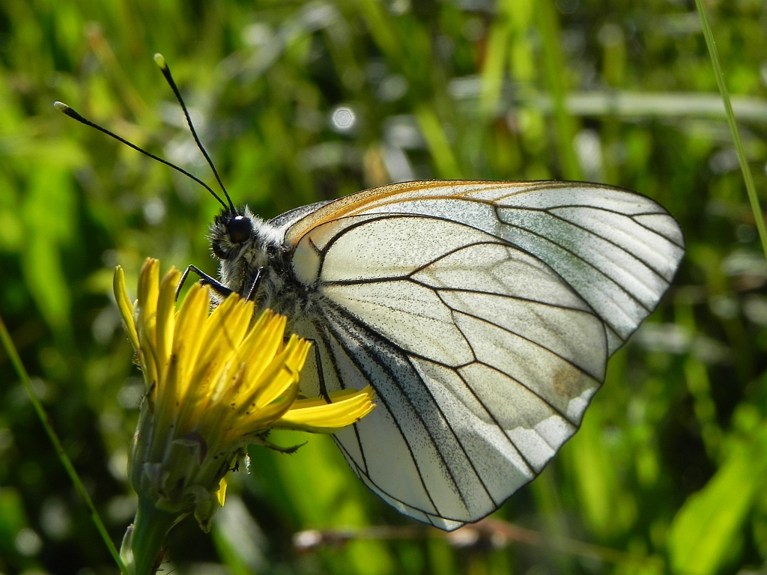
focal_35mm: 85
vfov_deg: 17.4
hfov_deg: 23.0
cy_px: 288
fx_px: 1883
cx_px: 384
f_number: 6.3
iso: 160
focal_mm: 15.1
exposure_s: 1/532
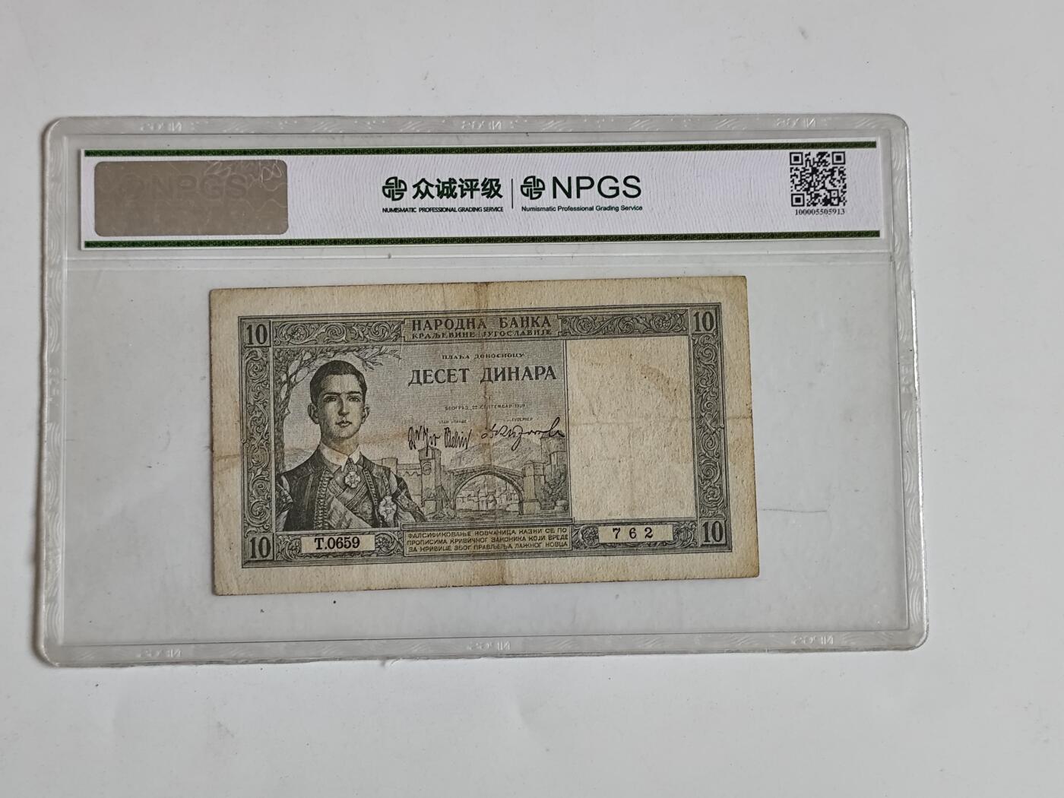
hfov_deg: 32.2
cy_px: 399
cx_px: 532
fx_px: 1844
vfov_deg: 24.4
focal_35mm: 60
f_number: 1.65
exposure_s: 1/50
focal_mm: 6.14
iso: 200
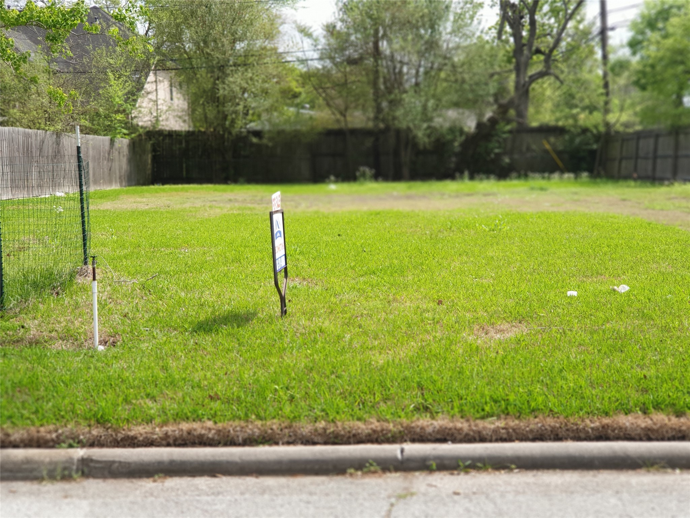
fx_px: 1037
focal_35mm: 52
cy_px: 259
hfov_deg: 36.8
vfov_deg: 28.0
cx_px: 345
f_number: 2.4
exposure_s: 1/457
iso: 25
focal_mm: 6
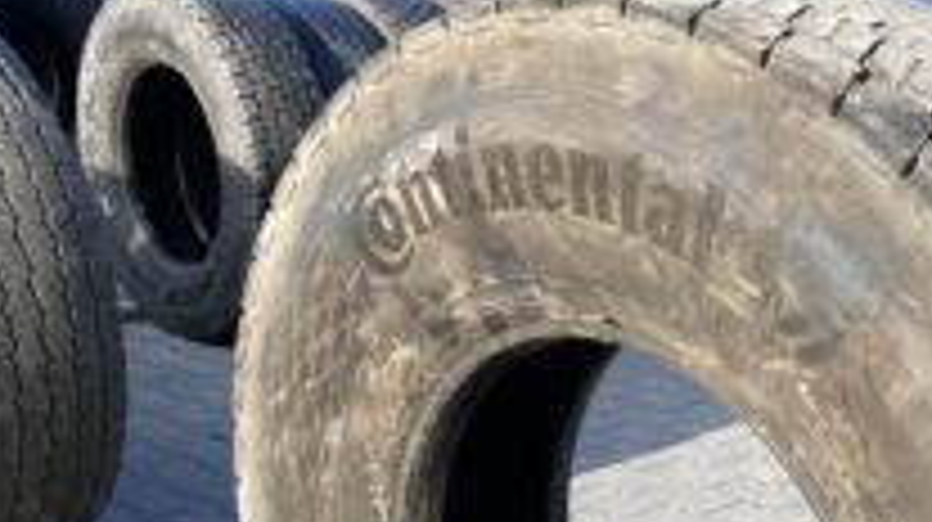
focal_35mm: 59
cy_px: 628
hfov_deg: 34.5
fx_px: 1457
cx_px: 725
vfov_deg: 19.2
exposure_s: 1/393
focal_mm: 4.25
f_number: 1.8
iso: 32
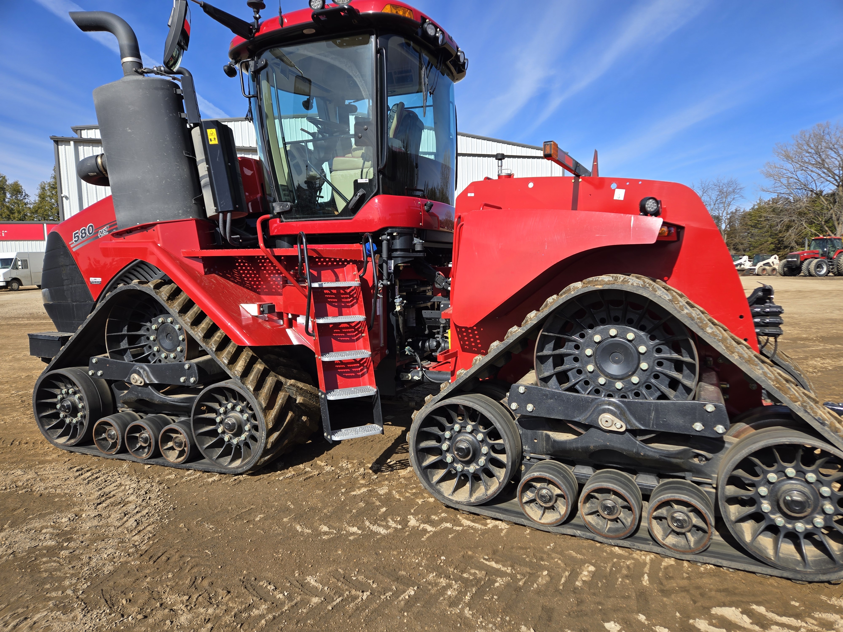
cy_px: 316
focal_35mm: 23
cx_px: 422
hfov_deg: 73.9
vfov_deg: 58.9
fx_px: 560
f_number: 1.8
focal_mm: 5.4
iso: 25
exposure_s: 1/1718
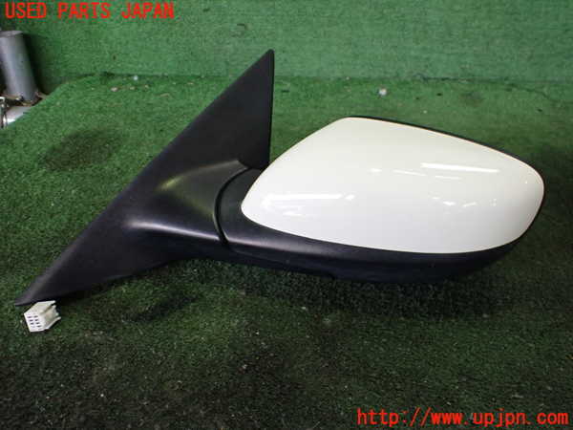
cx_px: 286
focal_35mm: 30
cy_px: 215
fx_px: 497
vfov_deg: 46.8
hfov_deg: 60.0
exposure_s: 1/125
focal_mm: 5.4
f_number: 2.3
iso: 500
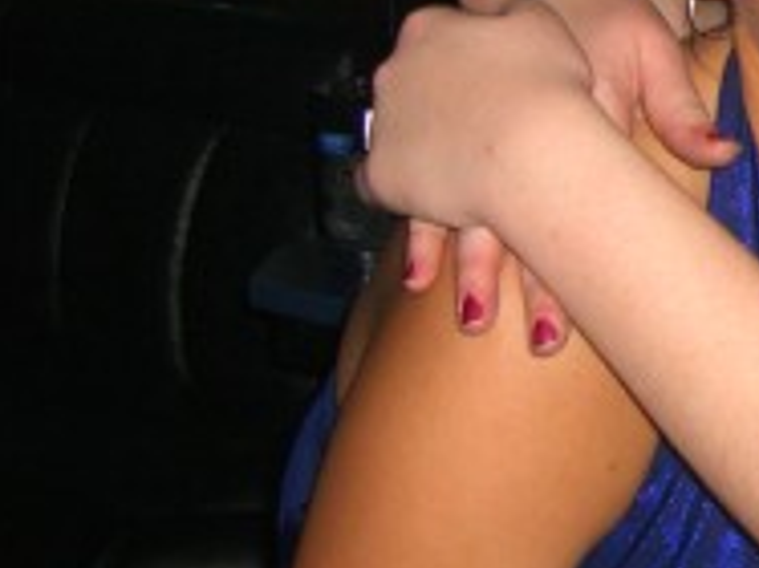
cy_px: 20
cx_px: 1132
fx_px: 2673
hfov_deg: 15.0
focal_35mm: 122
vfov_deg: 12.0
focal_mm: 7.9
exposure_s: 1/60
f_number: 2.8
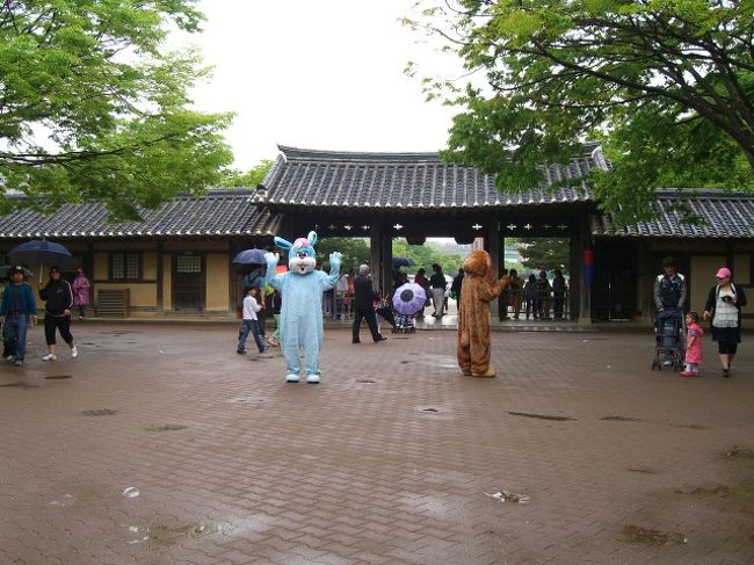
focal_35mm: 38
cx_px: 377
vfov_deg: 37.7
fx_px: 827
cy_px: 282
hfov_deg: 49.0
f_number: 4
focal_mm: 7.9
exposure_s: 1/160
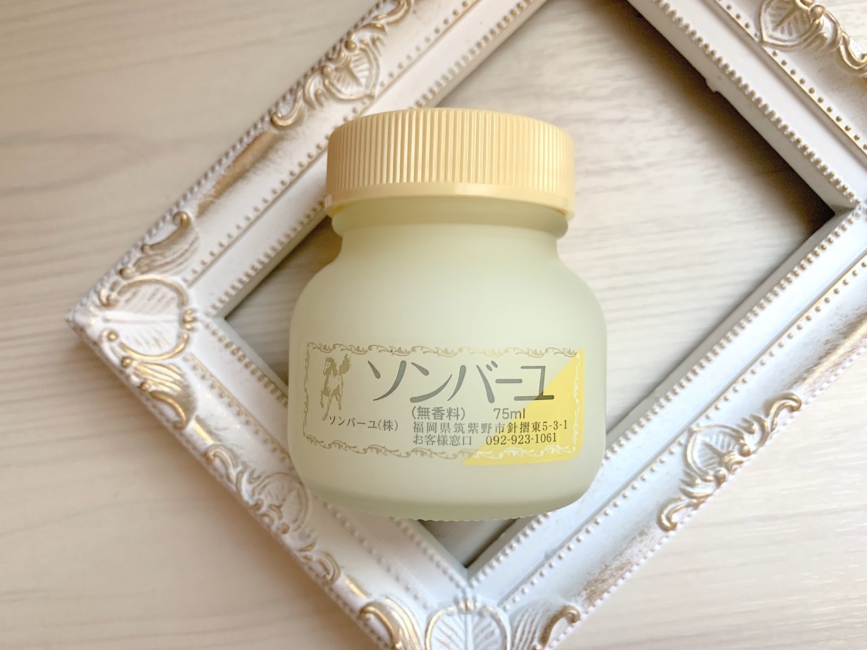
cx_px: 434
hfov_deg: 67.3
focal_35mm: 26
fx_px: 651
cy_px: 325
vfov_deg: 53.1
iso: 320
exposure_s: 1/60
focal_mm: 4.25
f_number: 1.8
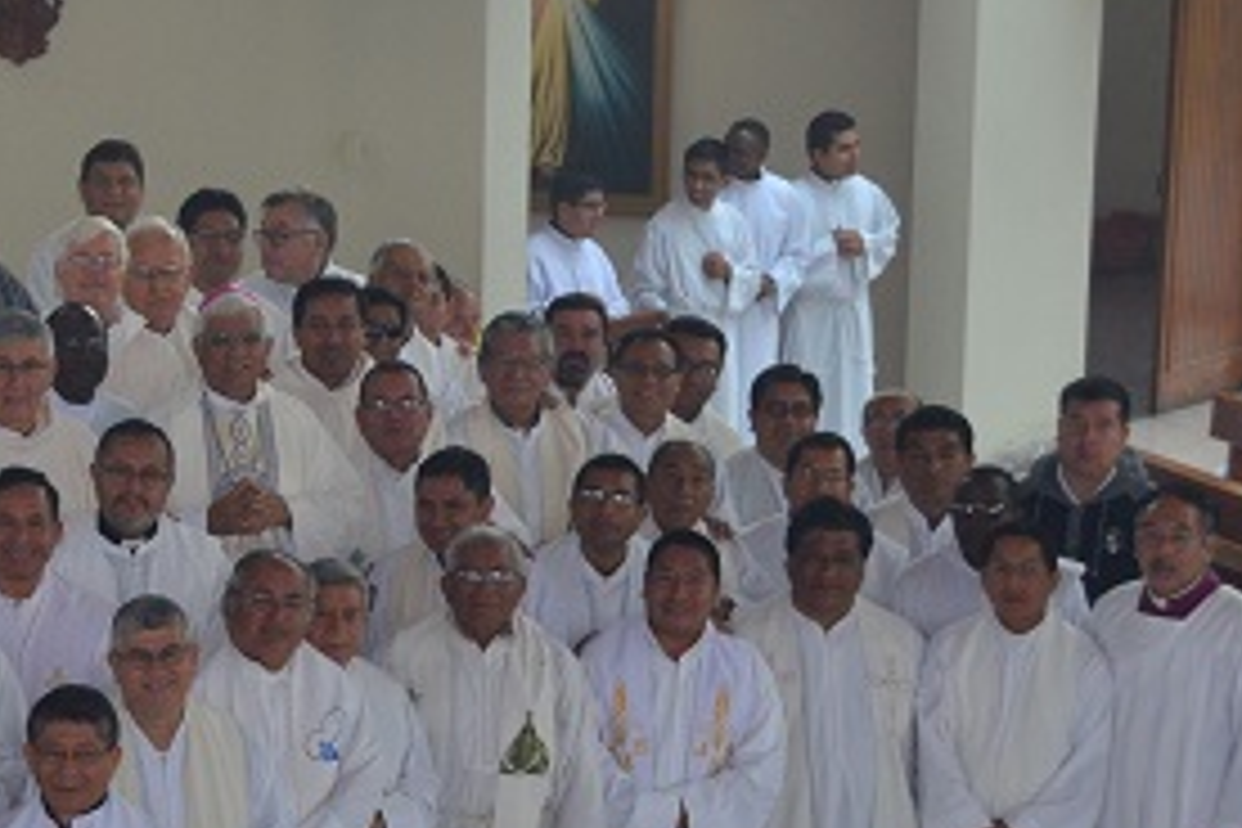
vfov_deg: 12.1
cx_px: -76
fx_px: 3898
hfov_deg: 17.6
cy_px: 430
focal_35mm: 113
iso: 560
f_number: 4.2
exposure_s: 1/60
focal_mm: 26
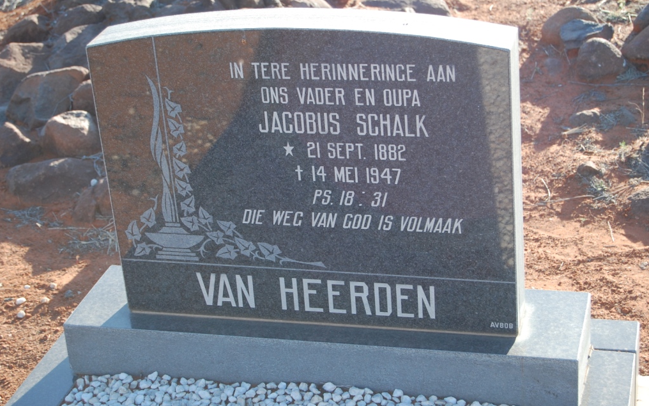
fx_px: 1362
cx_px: 325
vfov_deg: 16.9
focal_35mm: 77
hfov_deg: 26.8
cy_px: 205
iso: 250
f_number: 5.6
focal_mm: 50
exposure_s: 1/125
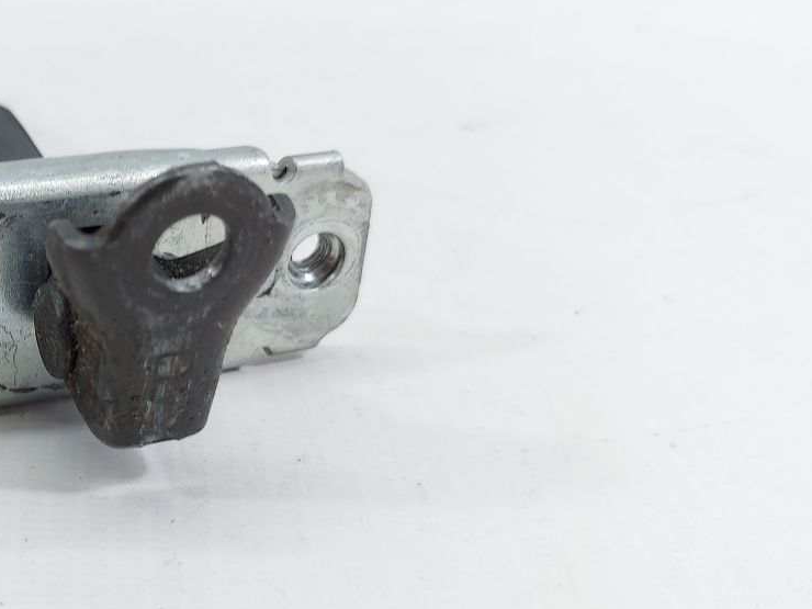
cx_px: 70
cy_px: 314
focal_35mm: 45
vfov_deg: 32.2
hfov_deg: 38.9
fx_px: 1056
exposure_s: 1/50
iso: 40
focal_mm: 5.23
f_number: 1.8
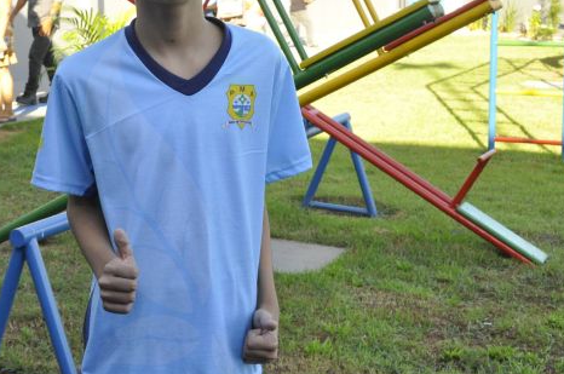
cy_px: 106
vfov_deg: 20.1
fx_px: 1048
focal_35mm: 67
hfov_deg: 29.9
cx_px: 183
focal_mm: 26
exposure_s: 1/400
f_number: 10
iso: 1250
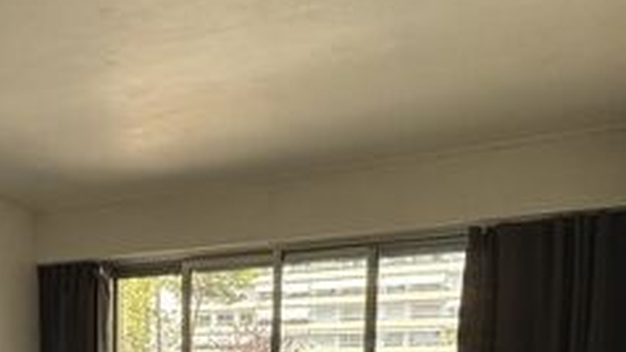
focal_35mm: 41
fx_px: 681
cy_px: 447
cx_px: 142
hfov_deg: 47.2
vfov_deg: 25.4
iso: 40
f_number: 2.2
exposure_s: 1/136
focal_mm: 2.22
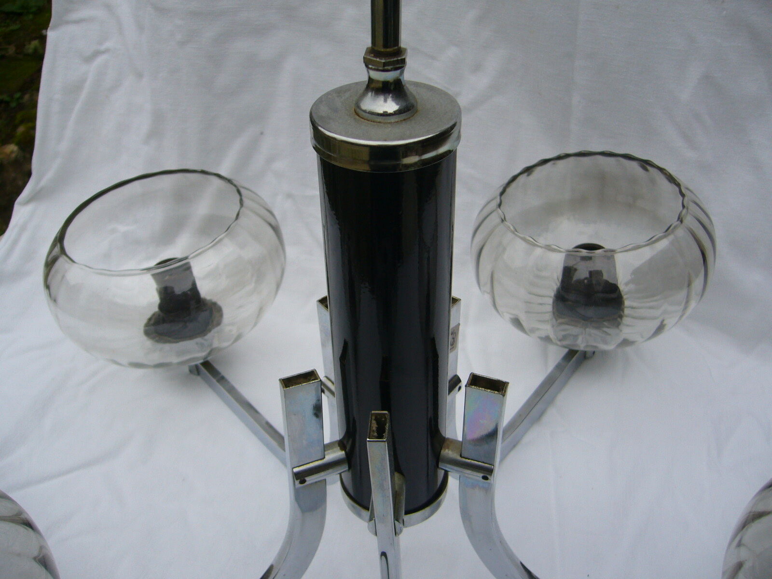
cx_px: 386
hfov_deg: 52.6
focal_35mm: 35
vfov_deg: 40.7
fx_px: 781
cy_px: 290
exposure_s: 1/80
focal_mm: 5.8
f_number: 2.8
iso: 80
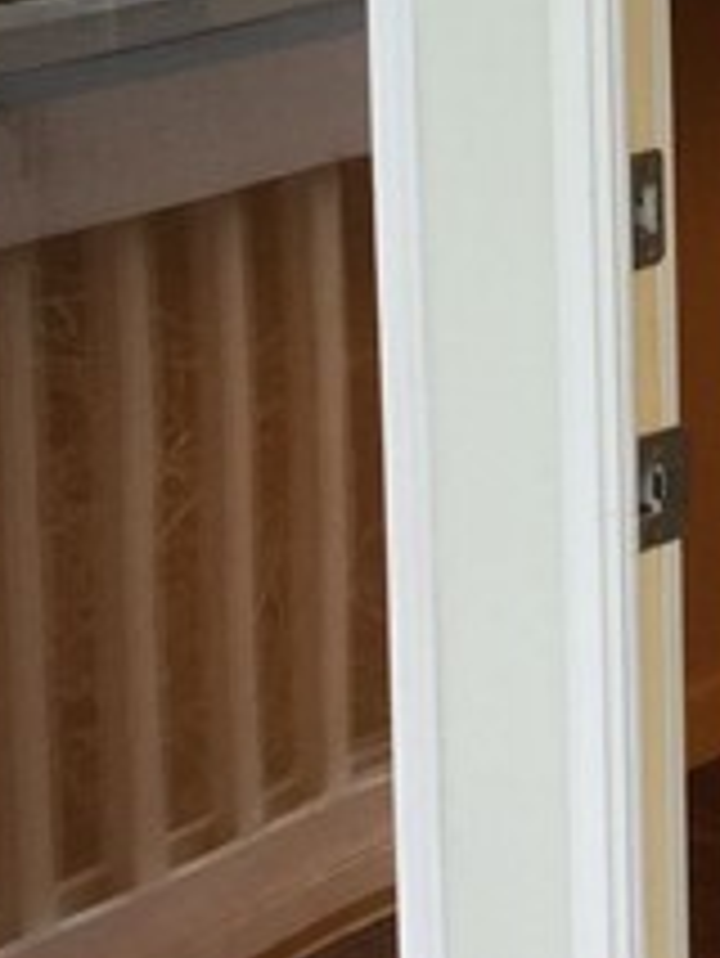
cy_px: -54
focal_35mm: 149
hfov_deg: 9.8
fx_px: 4128
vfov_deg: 13.0
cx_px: 940
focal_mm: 3.3
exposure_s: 1/60
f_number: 2.4
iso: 25
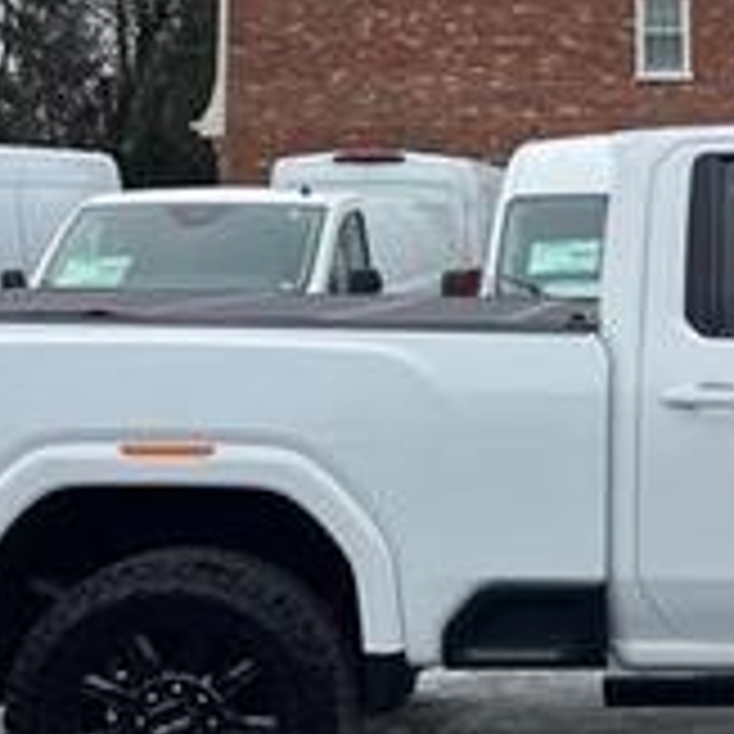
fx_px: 1703
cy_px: 405
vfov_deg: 24.3
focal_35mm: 71
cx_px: 820
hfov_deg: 22.8
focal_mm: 5.7
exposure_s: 1/1838
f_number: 1.5
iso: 50
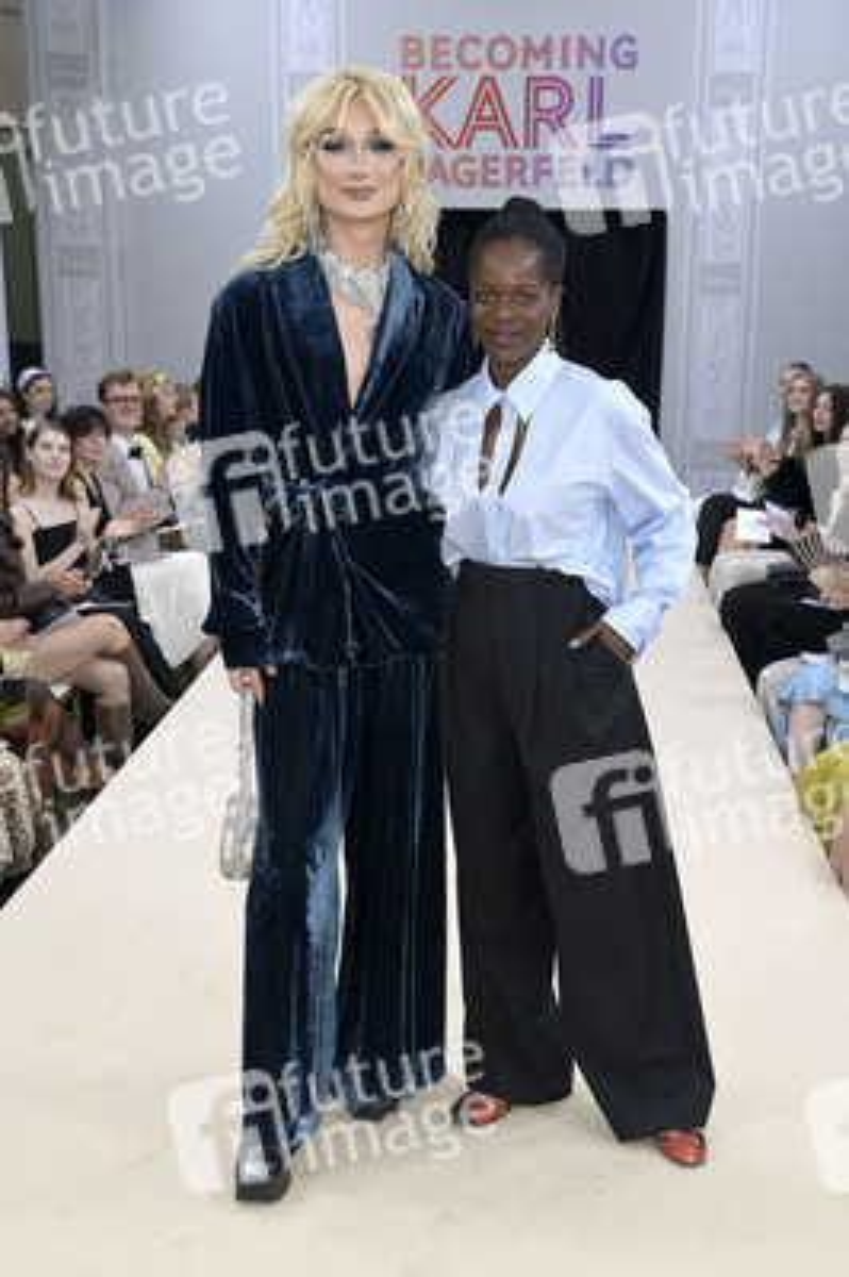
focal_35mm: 48
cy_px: 638
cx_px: 424
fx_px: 1701
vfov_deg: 41.1
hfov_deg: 28.0
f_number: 5.6
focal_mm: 48
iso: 500
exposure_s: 1/250
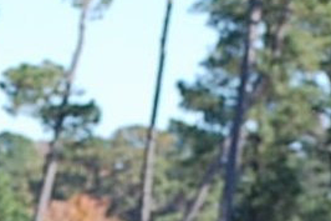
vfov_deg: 2.1
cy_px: 632
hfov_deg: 3.2
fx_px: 6009
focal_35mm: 654
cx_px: 249
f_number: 5.6
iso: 250
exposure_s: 1/500
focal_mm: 68
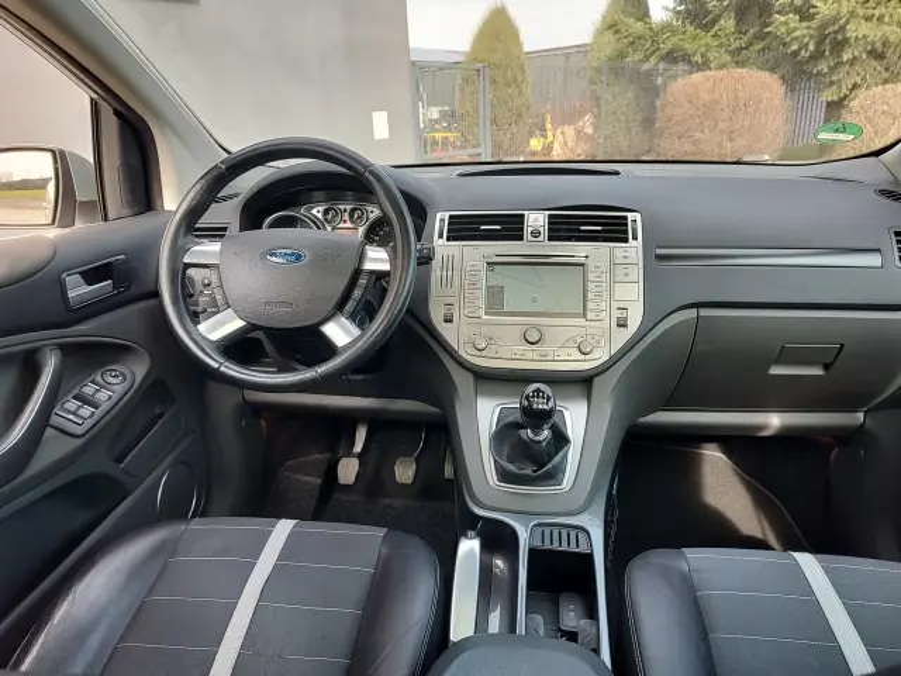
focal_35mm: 23
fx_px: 599
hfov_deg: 73.9
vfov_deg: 58.9
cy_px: 338
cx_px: 450
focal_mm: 5.56
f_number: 1.8
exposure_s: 1/185
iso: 100
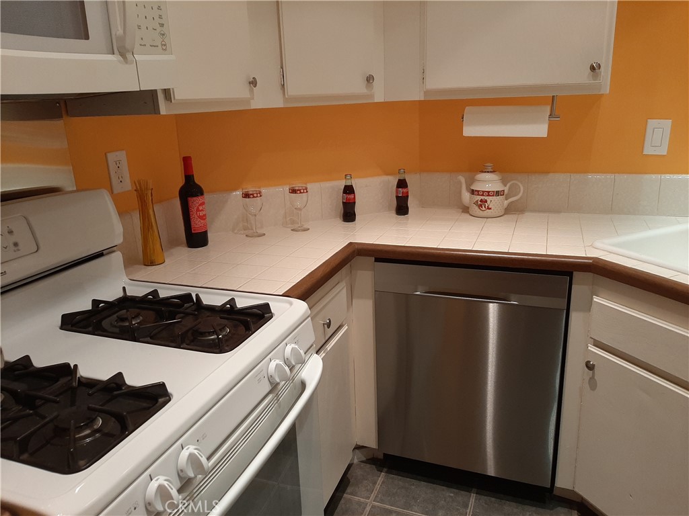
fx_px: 518
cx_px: 344
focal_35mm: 26
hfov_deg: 67.3
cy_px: 258
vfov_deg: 53.1
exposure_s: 1/50
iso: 80
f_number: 1.7
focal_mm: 3.93
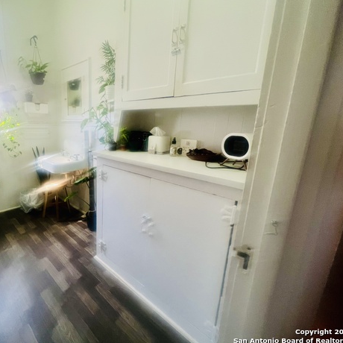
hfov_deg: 84.6
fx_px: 179
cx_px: 116
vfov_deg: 87.4
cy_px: 166
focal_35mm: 16
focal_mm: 1.57
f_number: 1.8
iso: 250
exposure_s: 1/60
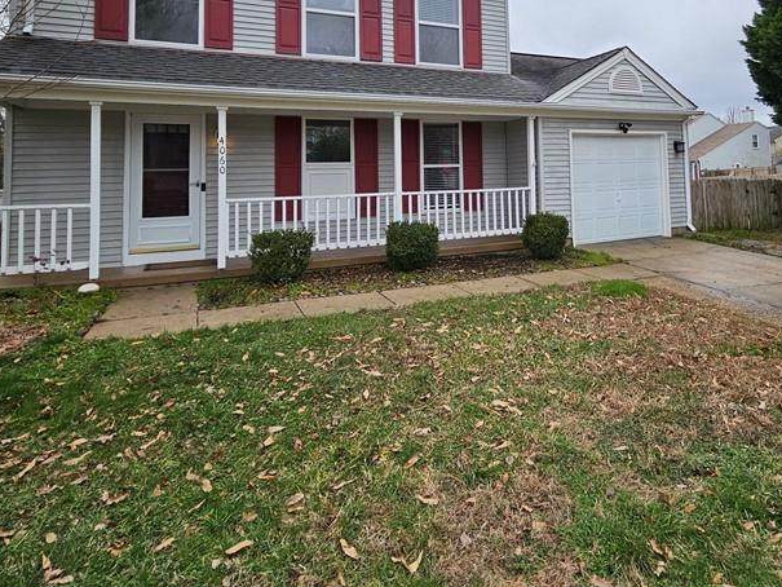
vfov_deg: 57.9
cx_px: 489
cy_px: 145
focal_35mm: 22
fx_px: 497
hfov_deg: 75.1
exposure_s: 1/1050
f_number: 2.2
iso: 50
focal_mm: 2.2
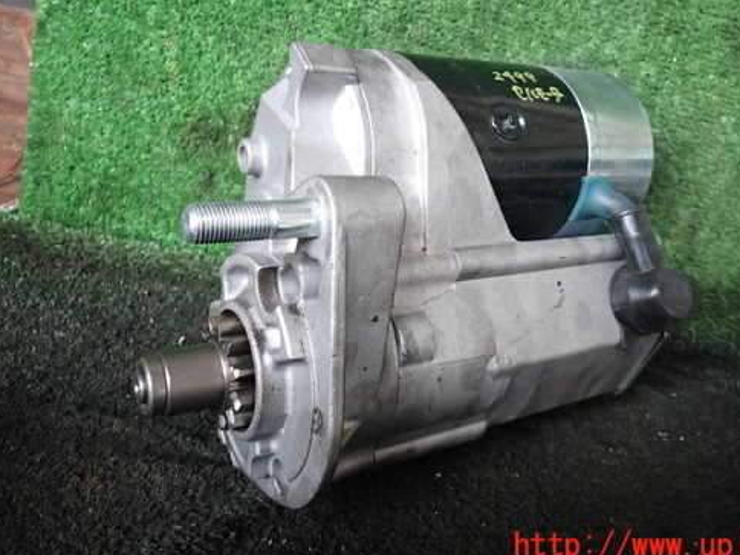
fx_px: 663
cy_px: 222
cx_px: 401
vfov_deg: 45.2
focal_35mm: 31
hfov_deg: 58.3
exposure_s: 1/30
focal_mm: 4.5
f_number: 2
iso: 400
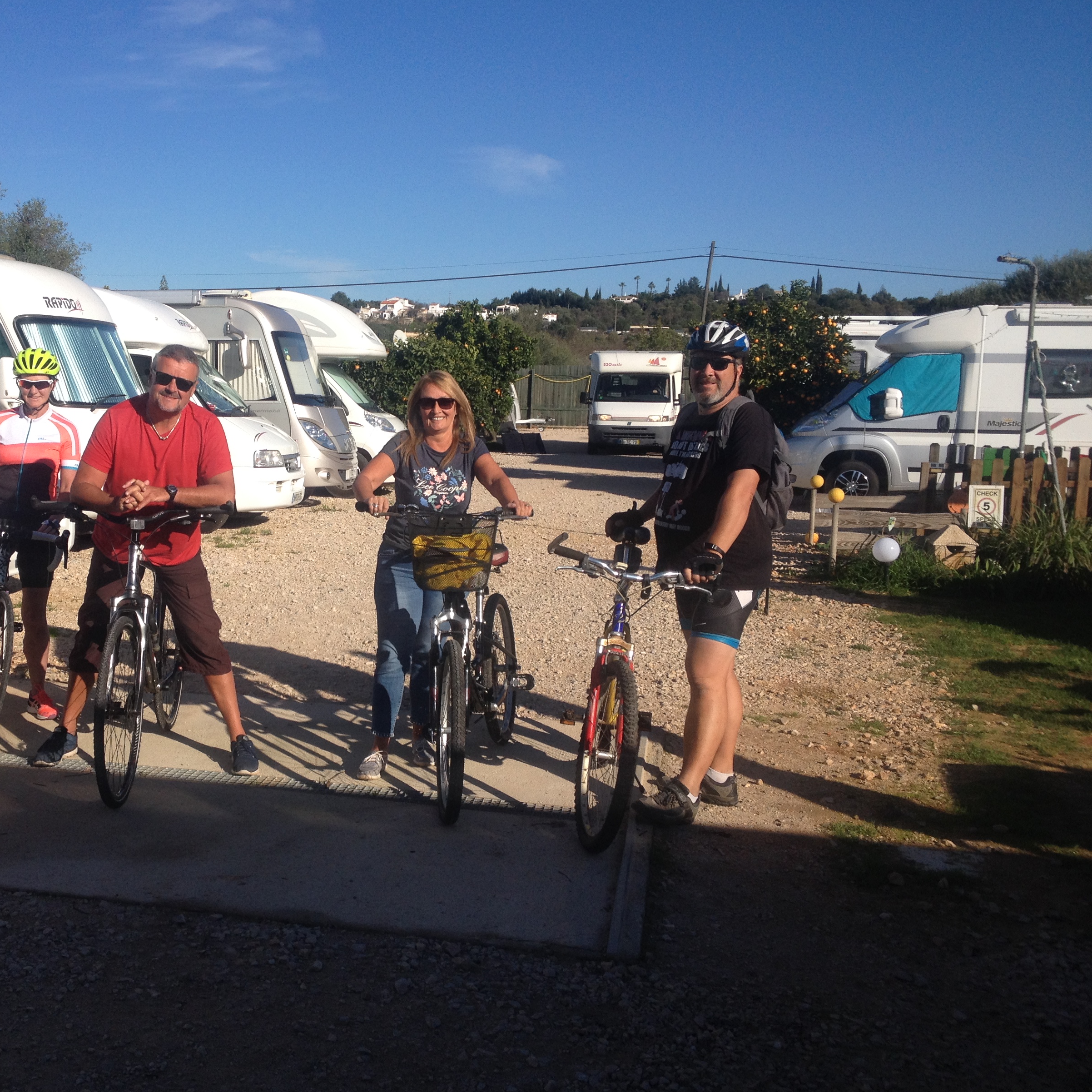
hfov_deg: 39.5
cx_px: 351
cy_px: 540
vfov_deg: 40.0
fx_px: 1499
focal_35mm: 42
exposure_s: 1/2404
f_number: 2.4
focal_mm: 4.28
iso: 50
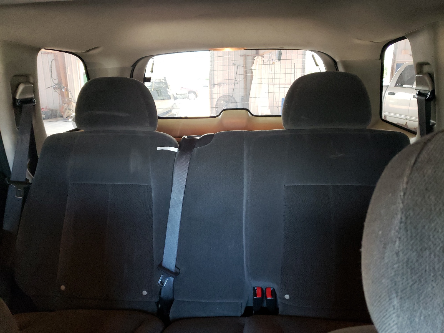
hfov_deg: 67.3
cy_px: 166
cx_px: 222
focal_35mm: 26
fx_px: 333
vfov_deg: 53.1
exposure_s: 1/60.2
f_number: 1.5
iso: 315
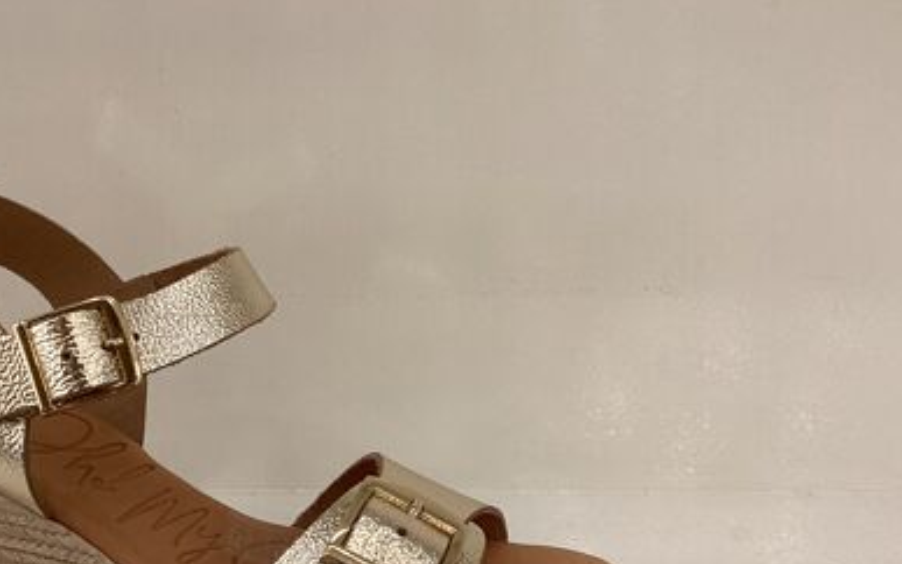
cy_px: 499
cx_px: 352
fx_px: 1254
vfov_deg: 24.7
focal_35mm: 51
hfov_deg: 39.4
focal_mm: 3.3
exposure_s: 1/100
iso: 50
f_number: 2.4
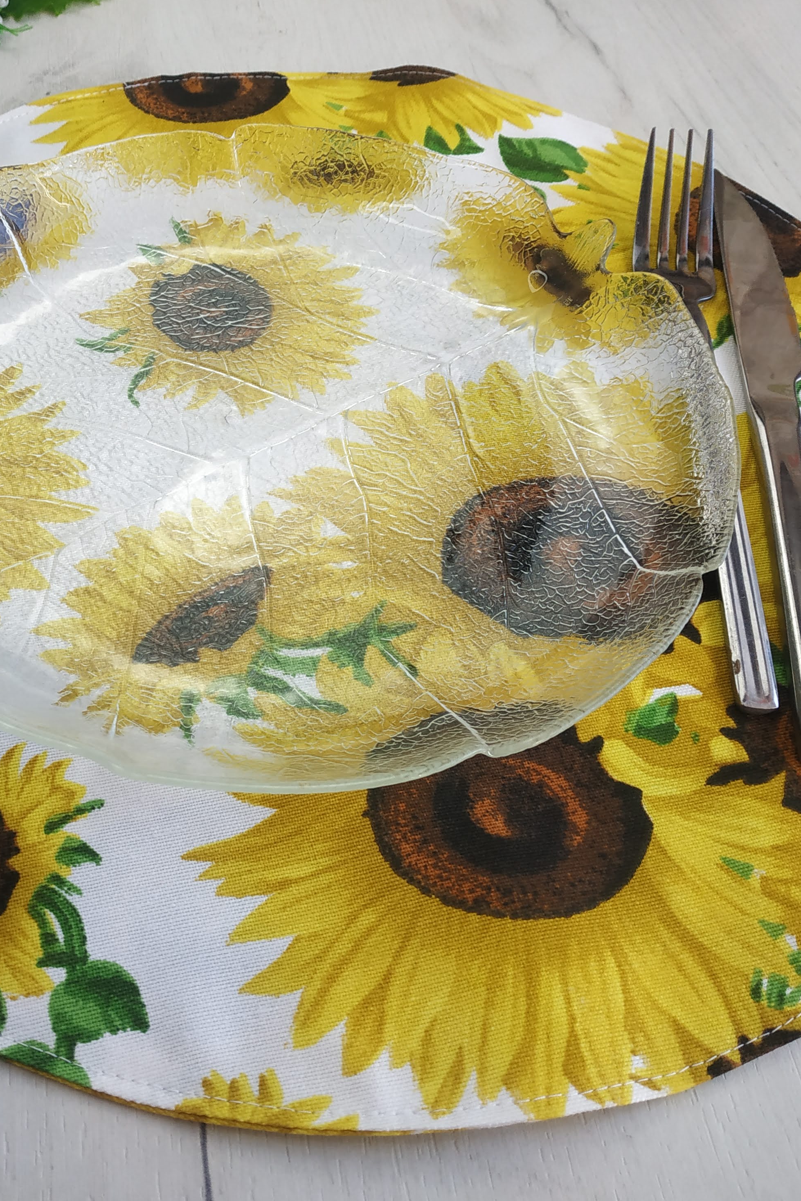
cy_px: 598
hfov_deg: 38.2
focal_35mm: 34
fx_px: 1135
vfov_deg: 55.8
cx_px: 232
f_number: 1.9
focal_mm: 3.94
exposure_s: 1/182
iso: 100
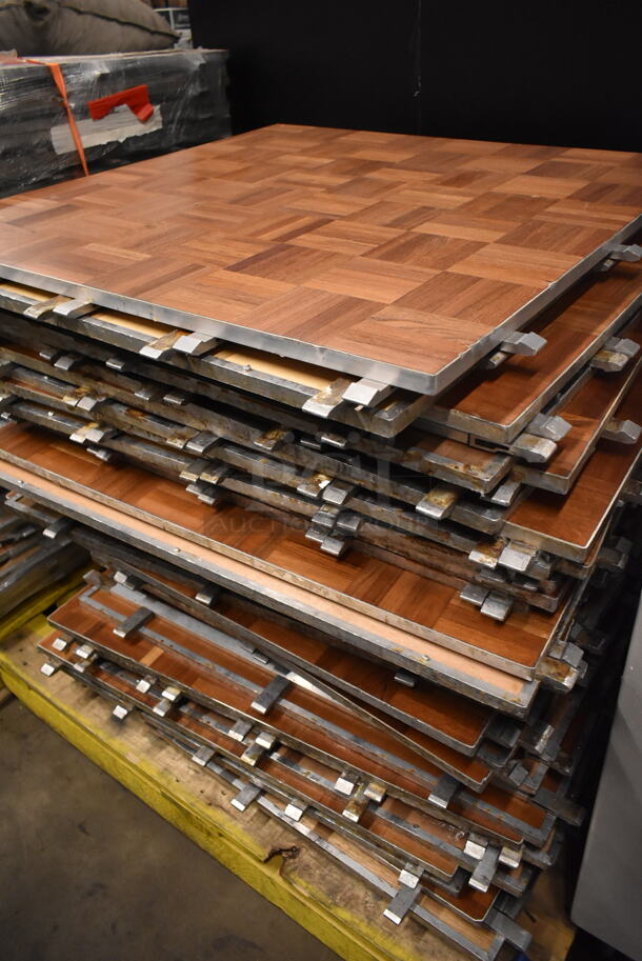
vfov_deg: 67.3
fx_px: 721
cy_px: 480
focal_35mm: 27
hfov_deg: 48.0
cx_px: 321
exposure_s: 1/125
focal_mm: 18
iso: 2500
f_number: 3.5
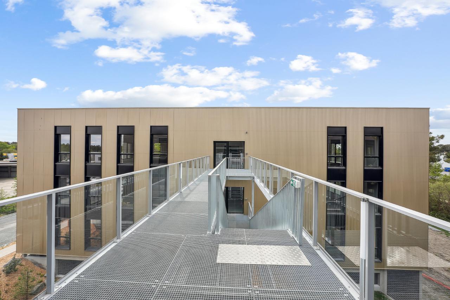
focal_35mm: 12
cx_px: 225
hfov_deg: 112.6
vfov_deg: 90.0
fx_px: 150
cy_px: 150
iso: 100
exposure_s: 1/60
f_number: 11
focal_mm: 12
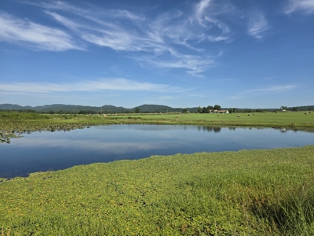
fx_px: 209
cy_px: 118
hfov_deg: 73.9
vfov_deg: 58.9
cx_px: 157
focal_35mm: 23
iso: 12
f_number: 1.7
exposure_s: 1/1225
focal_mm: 6.3
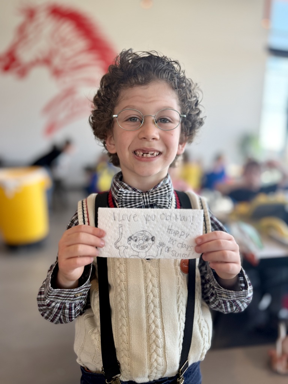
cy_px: 192
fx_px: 266
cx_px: 144
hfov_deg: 56.8
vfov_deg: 71.6
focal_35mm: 24
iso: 64
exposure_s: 1/170
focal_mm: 6.76
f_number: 1.78
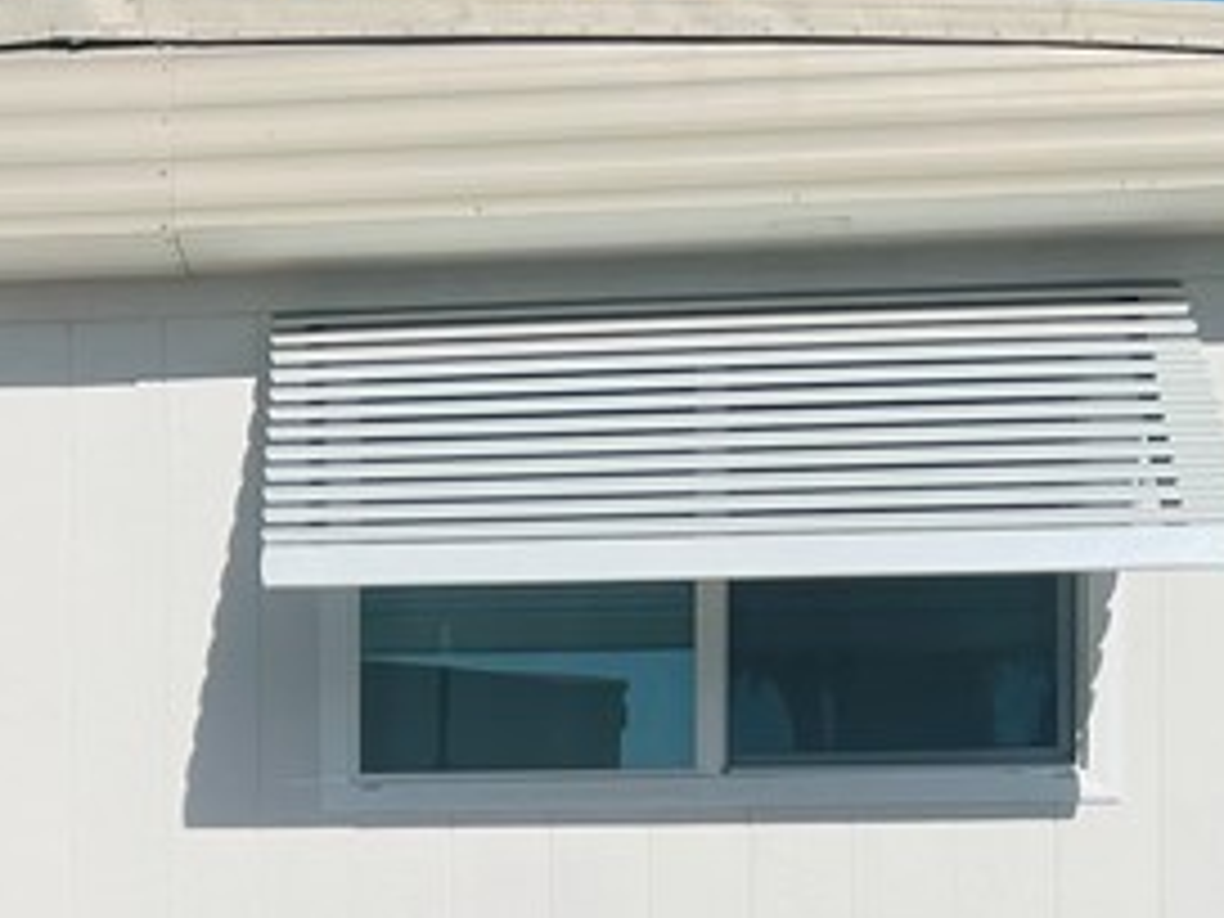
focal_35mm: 98
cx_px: -14
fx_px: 3465
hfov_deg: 19.4
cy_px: 1008
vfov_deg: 14.7
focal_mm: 5.7
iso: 50
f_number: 1.5
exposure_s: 1/12658
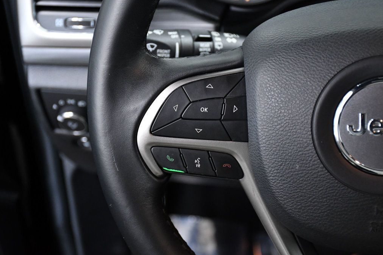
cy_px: 126
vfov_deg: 18.7
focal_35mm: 73
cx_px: 194
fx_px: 776
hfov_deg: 27.7
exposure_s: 1/80
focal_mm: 48
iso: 2500
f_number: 4.5
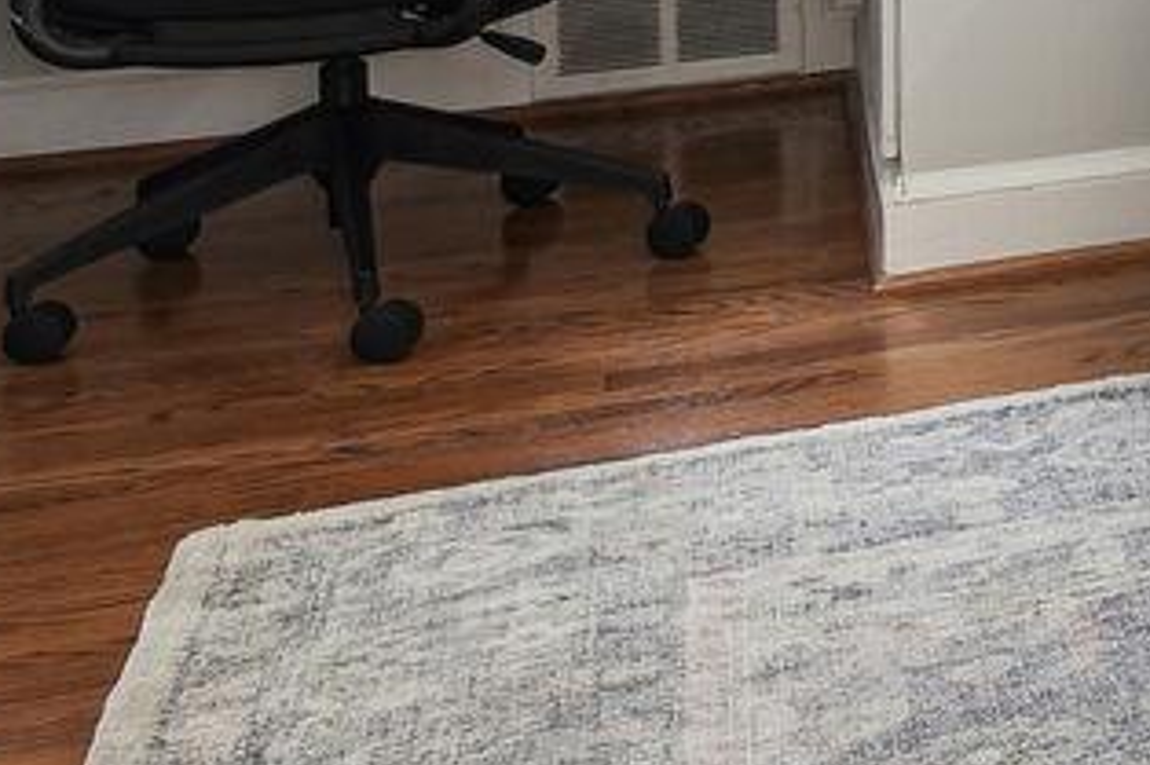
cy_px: -611
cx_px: 2410
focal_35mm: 88
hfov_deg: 16.5
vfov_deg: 13.8
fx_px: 2810
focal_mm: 16
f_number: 8
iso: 400
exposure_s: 1/15
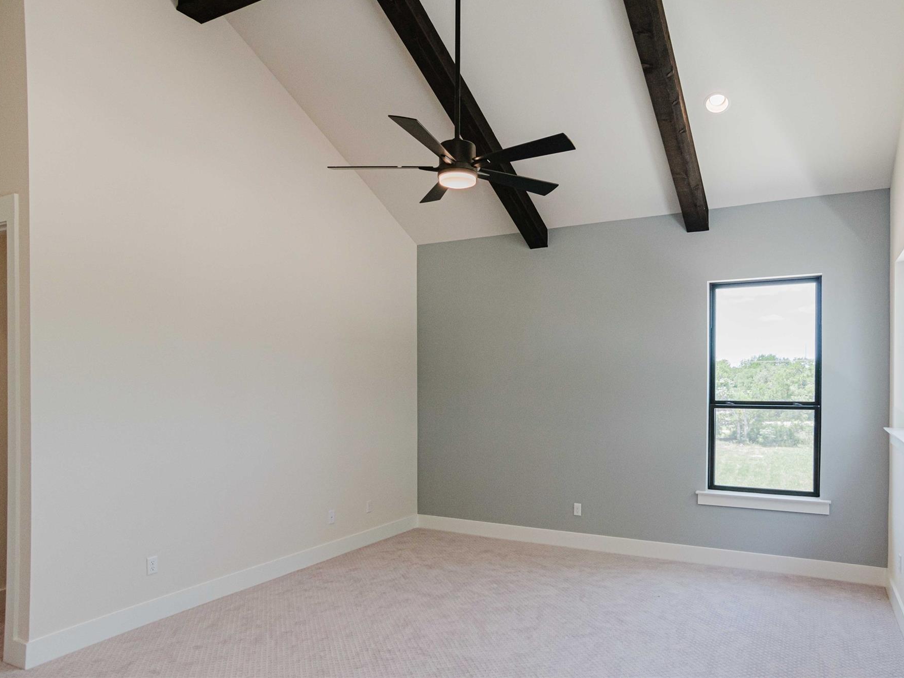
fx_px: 522
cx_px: 517
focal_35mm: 20
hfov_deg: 81.2
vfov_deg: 66.0
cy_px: 330
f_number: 5
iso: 400
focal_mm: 12
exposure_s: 1/250
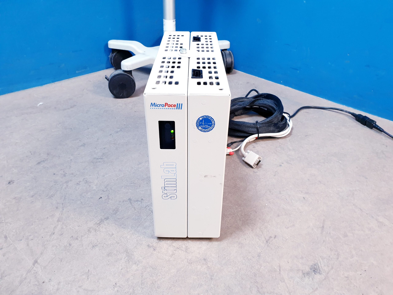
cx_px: 196
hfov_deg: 67.3
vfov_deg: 53.1
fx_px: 295
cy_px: 148
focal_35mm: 26
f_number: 2.4
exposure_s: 1/33
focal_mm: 4.3
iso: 320
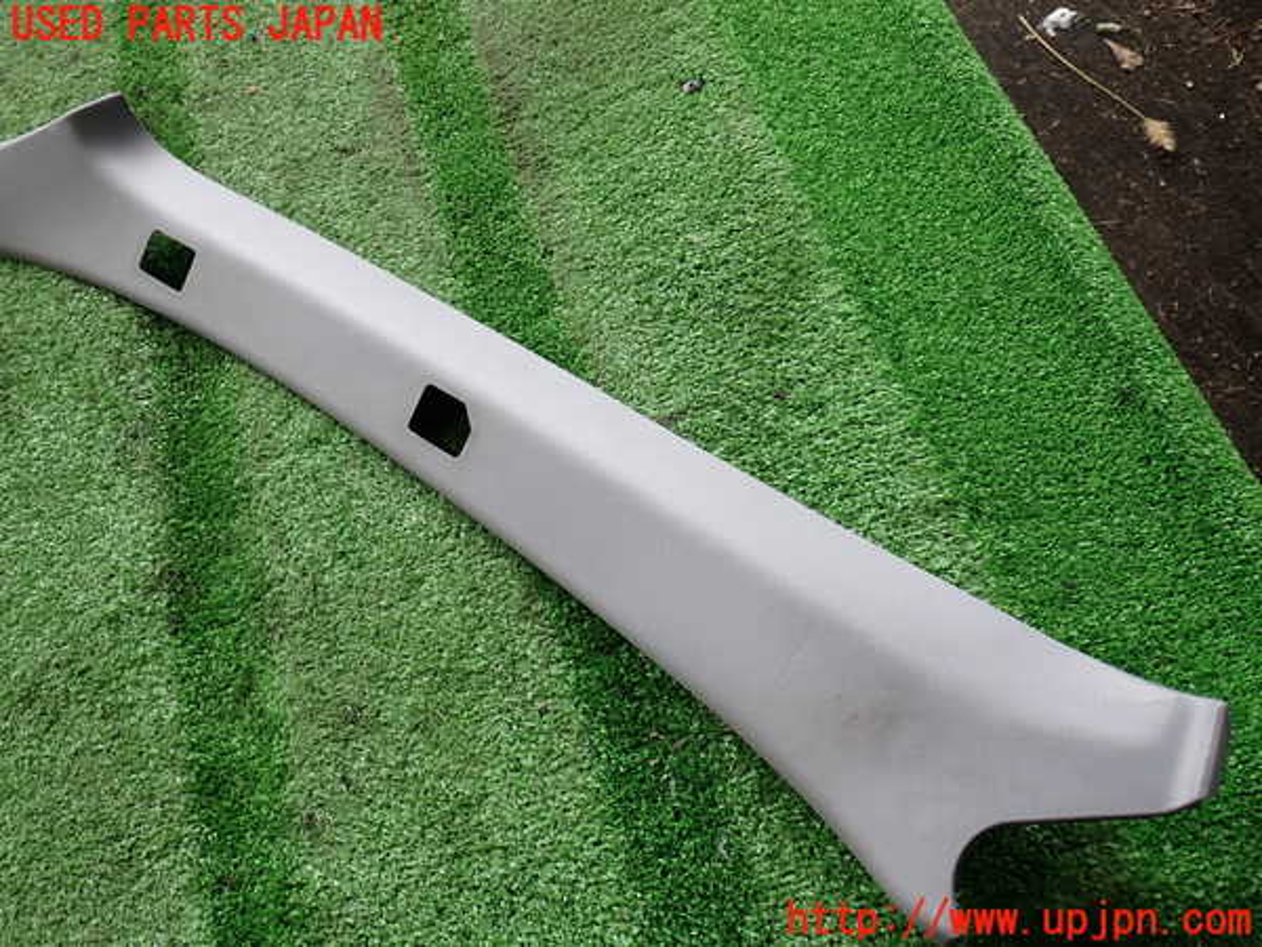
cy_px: 474
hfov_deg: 60.0
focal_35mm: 30
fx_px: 1094
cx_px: 631
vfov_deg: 46.8
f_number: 2.3
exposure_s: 1/80
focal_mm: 5.4
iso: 100
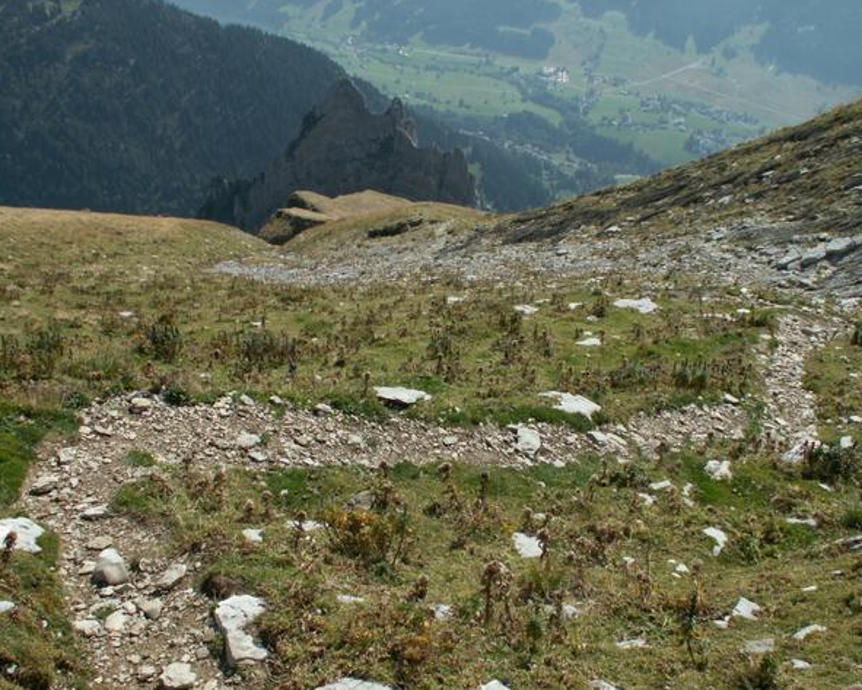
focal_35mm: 37
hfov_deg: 49.1
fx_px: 944
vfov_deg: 40.1
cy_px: 347
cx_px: 452
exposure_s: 1/400
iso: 50
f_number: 3.5
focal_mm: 5.86
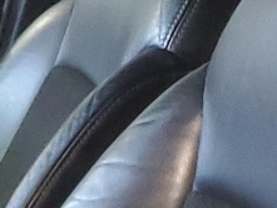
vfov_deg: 7.5
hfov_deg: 9.5
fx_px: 1505
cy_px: 444
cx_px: -355
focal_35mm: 188
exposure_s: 1/15
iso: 324
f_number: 1.5
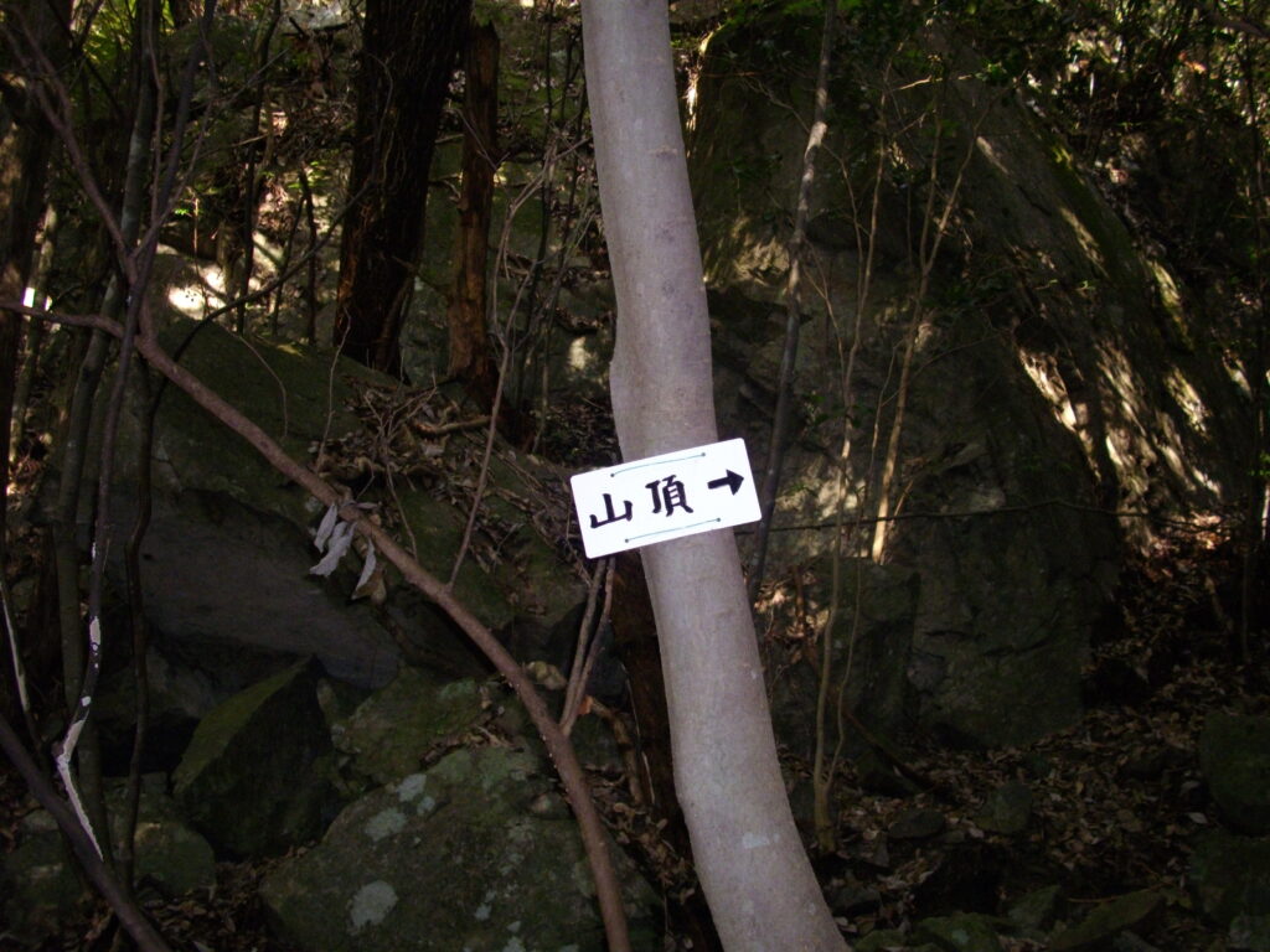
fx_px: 1357
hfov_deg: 50.1
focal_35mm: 37
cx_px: 635
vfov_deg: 38.7
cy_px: 476
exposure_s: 1/50
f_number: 2.8
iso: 200
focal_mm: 6.2
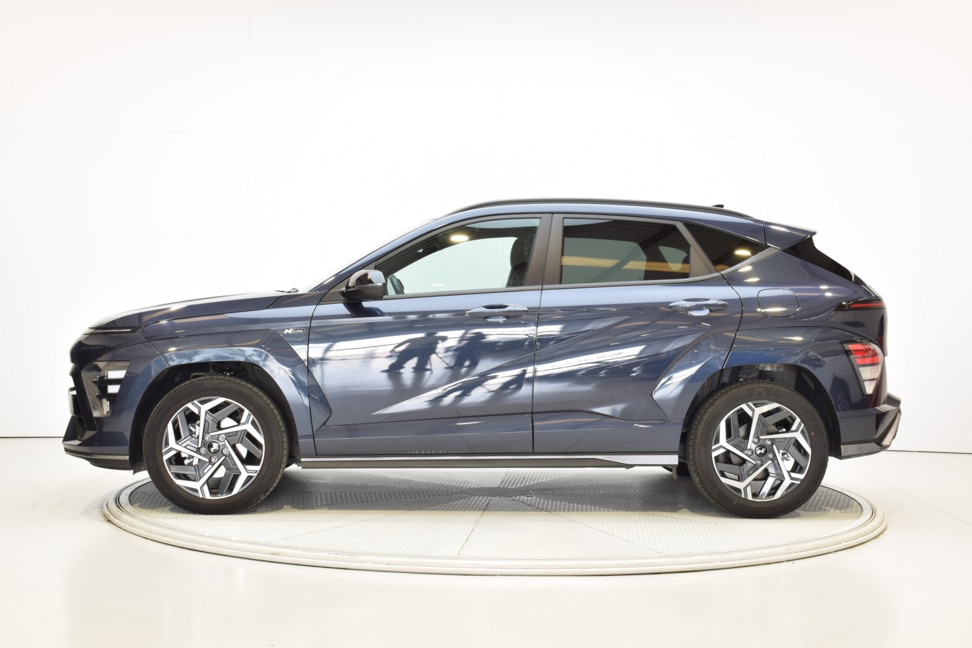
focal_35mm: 48
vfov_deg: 28.1
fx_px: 1296
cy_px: 324
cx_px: 486
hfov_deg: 41.1
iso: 100
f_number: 11
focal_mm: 32
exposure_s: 1/2
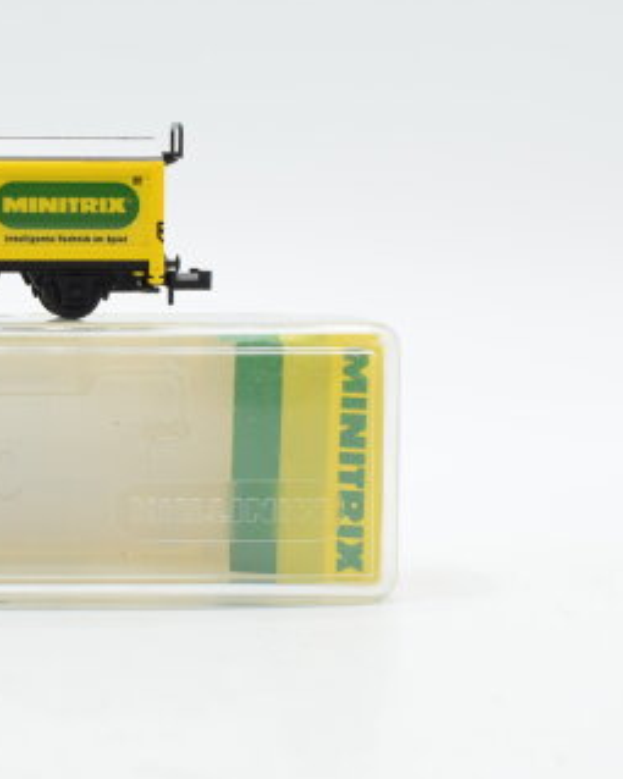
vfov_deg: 20.6
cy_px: 358
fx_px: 2142
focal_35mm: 93
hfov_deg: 16.2
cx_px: -27
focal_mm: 35
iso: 640
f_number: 8
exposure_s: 1/250
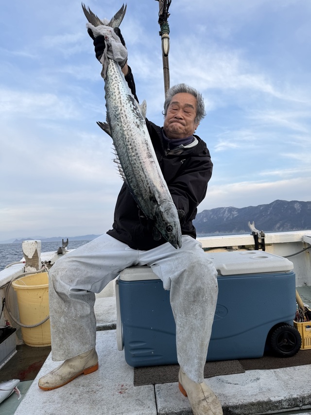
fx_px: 288
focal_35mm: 24
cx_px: 156
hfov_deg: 56.8
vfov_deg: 71.6
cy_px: 208
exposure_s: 1/858
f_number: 1.78
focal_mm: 6.76
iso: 80
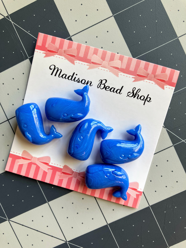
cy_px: 124
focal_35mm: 28
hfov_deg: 49.7
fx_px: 201
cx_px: 93
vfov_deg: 63.4
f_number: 1.8
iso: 50
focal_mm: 3.99
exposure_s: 1/120
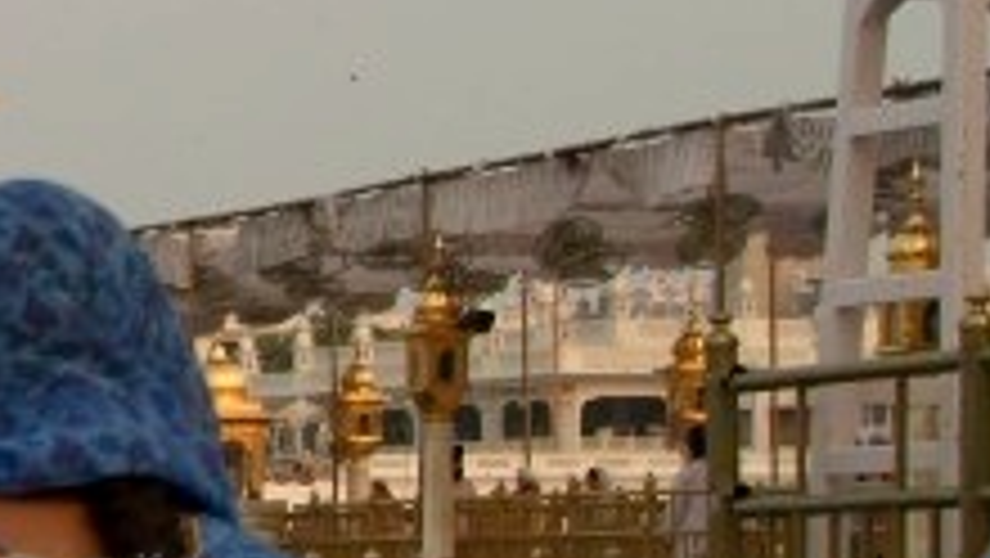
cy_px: 533
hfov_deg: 11.3
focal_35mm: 179
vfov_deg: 6.8
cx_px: -693
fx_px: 4701
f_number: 8
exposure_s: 1/250
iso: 400
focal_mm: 31
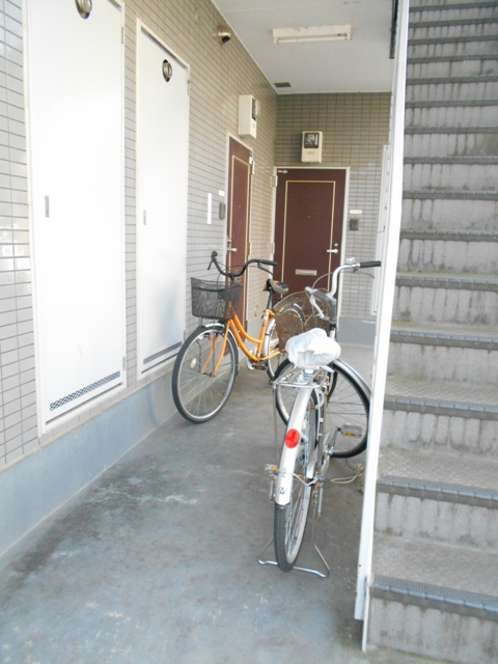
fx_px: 499
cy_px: 332
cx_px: 249
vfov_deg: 67.3
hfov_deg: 53.1
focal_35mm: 26
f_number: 3.2
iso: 560
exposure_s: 1/250
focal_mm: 4.6
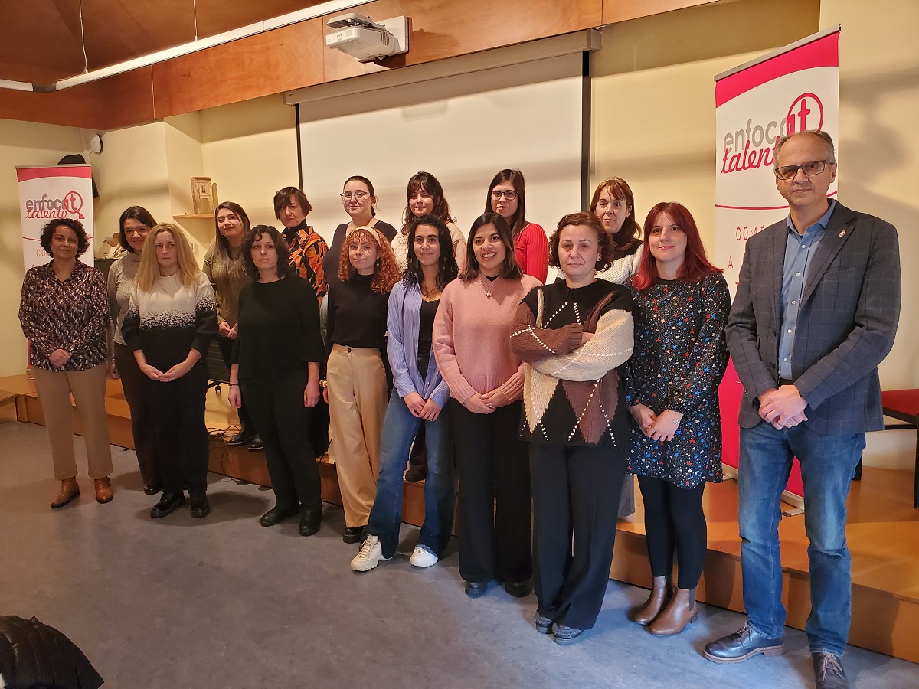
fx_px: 690
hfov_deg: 67.3
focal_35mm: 26
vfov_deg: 53.1
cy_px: 344
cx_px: 460
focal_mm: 4.3
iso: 400
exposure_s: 1/50
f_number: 2.4
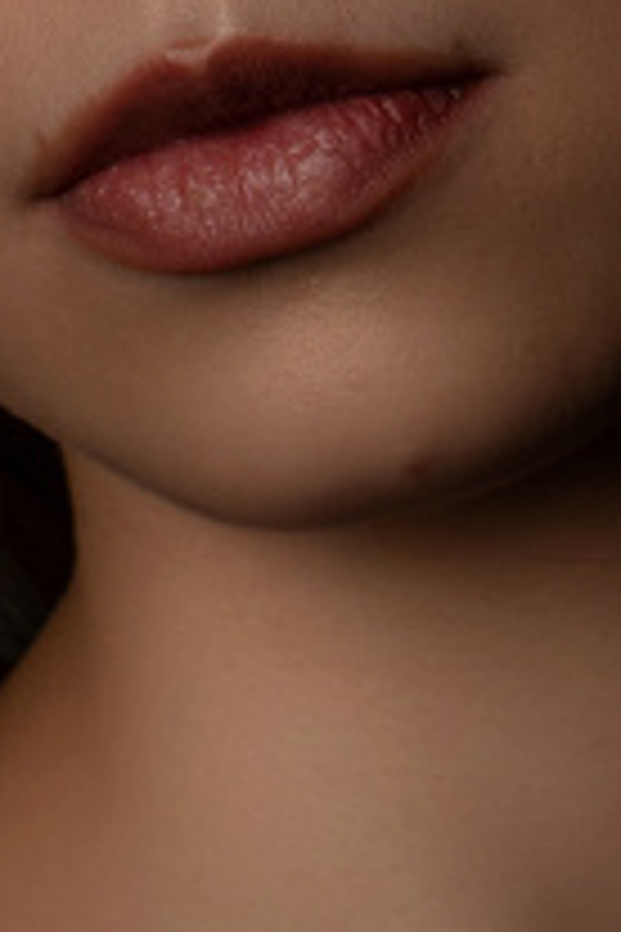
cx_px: 434
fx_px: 17490
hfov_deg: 2.0
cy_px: 1189
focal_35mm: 676
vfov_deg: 3.0
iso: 125
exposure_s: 1/160
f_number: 9
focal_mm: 100
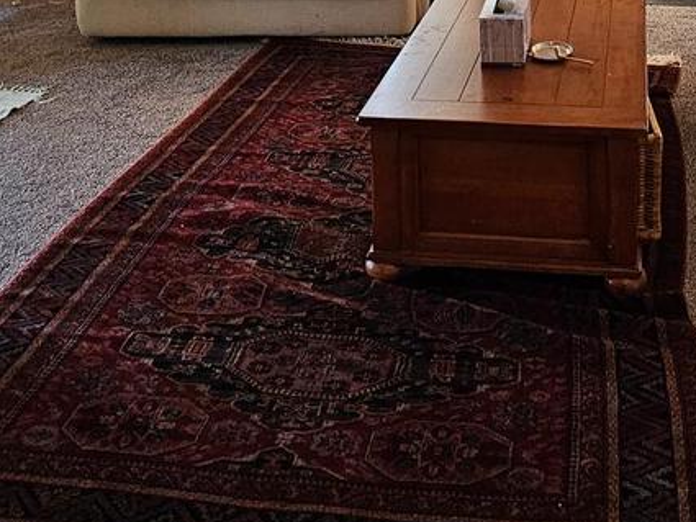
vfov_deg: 26.6
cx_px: 549
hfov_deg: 41.3
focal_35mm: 44
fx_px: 885
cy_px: -193
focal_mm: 2.2
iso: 100
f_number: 2.2
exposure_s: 1/60
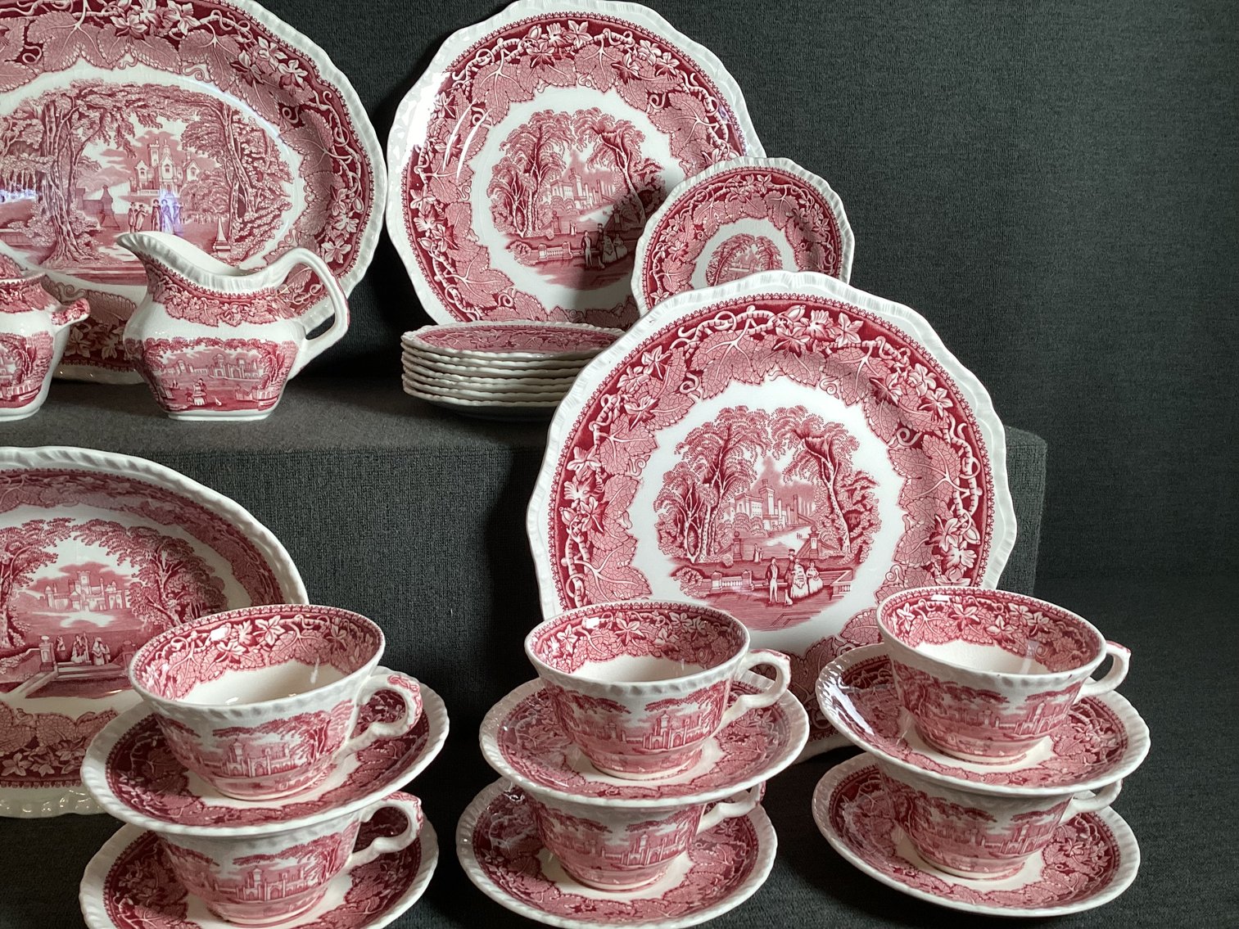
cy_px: 464
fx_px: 1110
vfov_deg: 45.4
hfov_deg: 58.3
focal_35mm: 31
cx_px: 620
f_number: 2.4
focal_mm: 3.3
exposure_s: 1/120
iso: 100
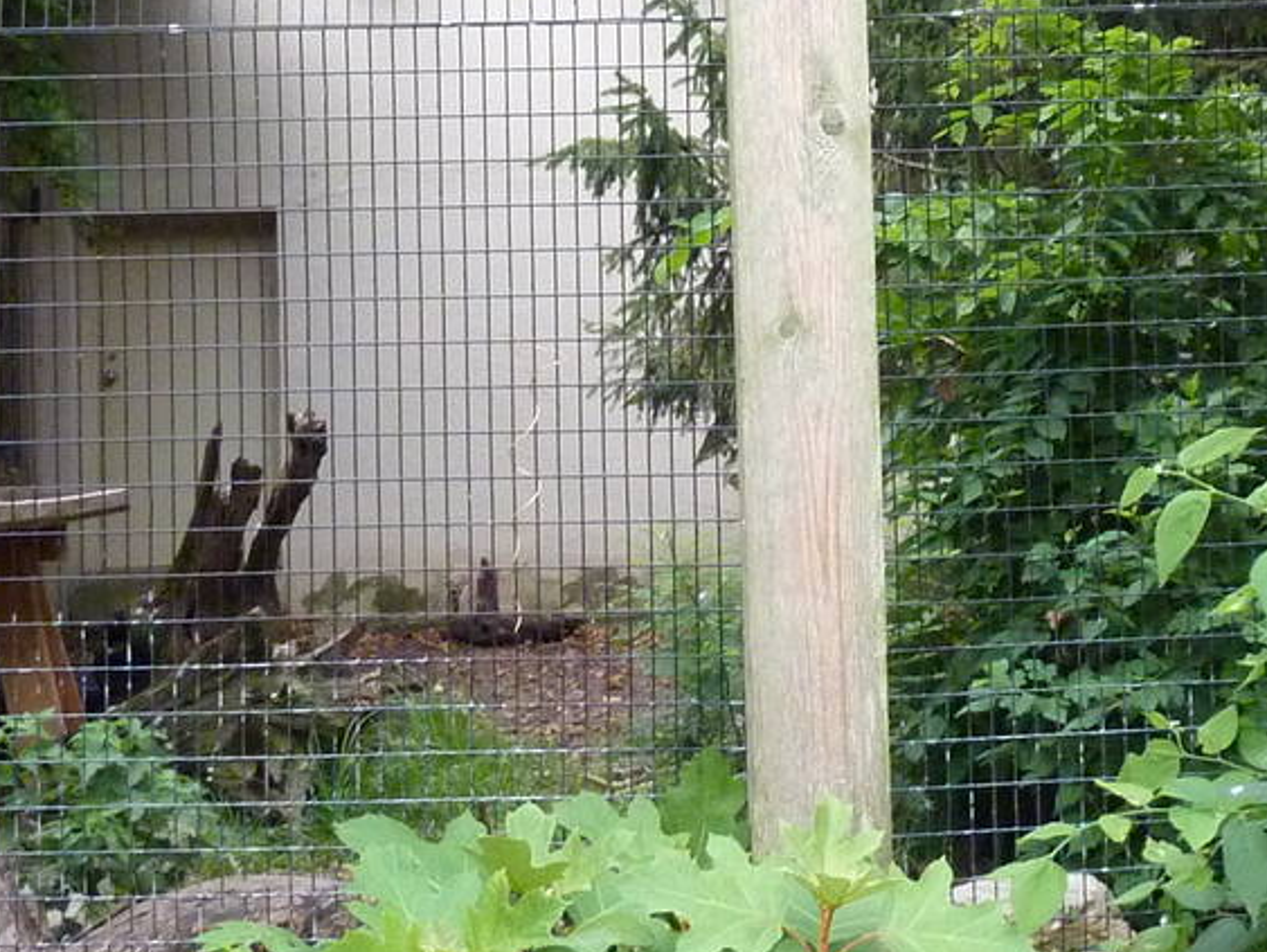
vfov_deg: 20.5
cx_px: 763
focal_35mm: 71
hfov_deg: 27.3
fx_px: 2600
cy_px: 189
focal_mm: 4.1
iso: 400
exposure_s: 1/125
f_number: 3.3
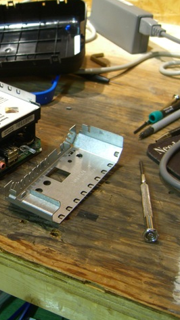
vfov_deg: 37.2
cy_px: 160
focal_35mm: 56
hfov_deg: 20.9
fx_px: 475
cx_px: 8
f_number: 2.8
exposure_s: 1/13
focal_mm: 7.9
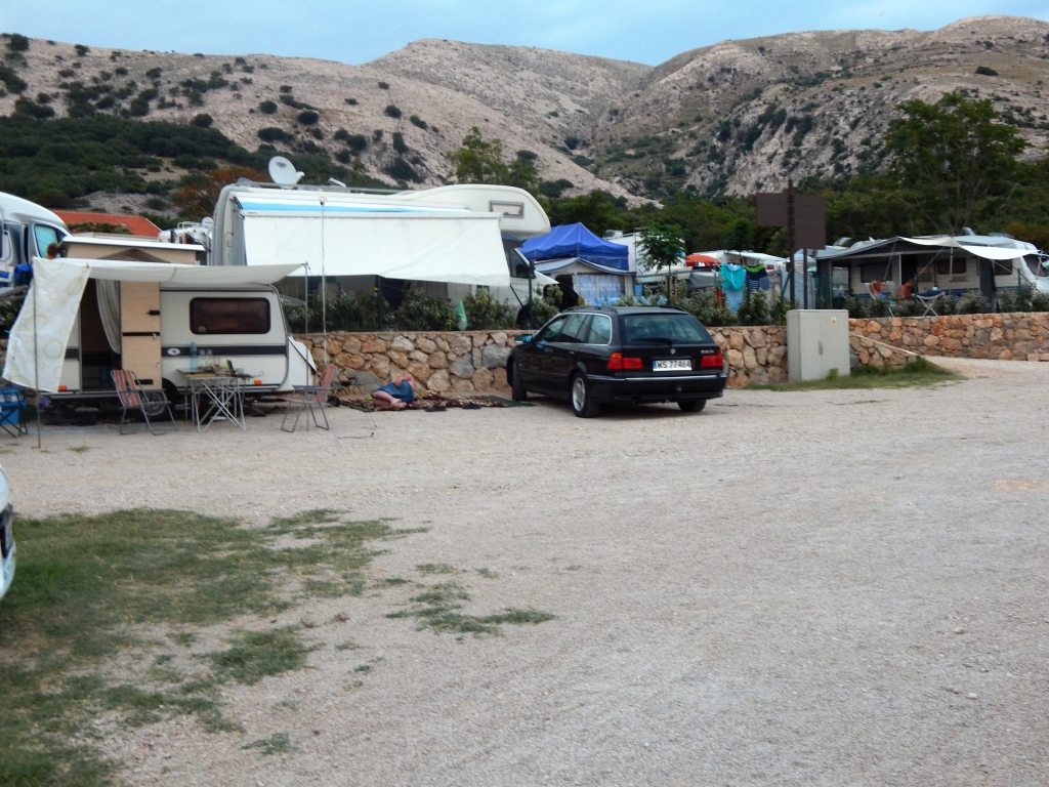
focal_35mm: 38
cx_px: 524
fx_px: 1152
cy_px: 394
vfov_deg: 37.7
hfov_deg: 49.0
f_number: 3.4
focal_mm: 6.8
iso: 200
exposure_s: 1/25
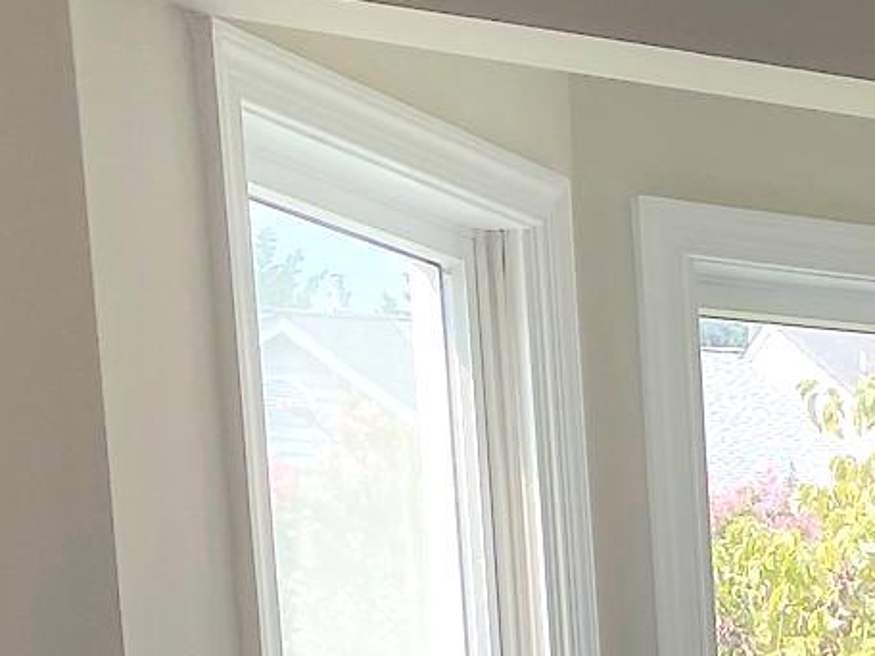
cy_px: 1308
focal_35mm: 115
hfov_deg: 15.5
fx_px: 2907
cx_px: 1382
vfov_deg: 11.6
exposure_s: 1/284
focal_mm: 4.2
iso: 32
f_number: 1.6
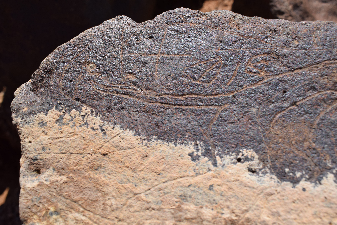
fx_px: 309
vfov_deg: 40.0
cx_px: 168
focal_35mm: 33
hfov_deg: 57.2
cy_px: 112
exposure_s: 1/400
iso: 200
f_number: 10
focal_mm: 22
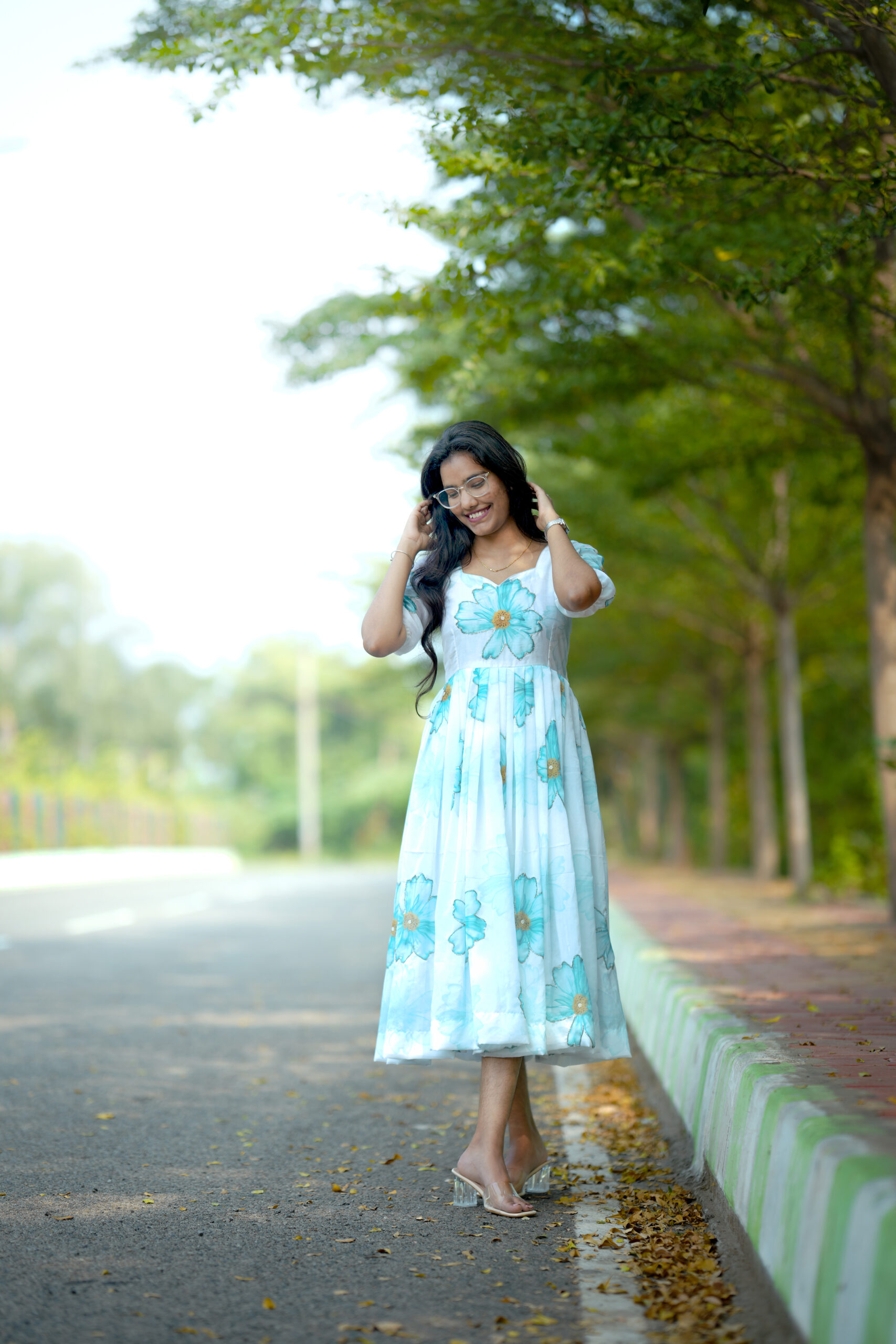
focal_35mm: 85
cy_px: 672
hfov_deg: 16.1
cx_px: 448
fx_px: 3173
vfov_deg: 23.9
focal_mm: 85
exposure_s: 1/800
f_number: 1.6
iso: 64
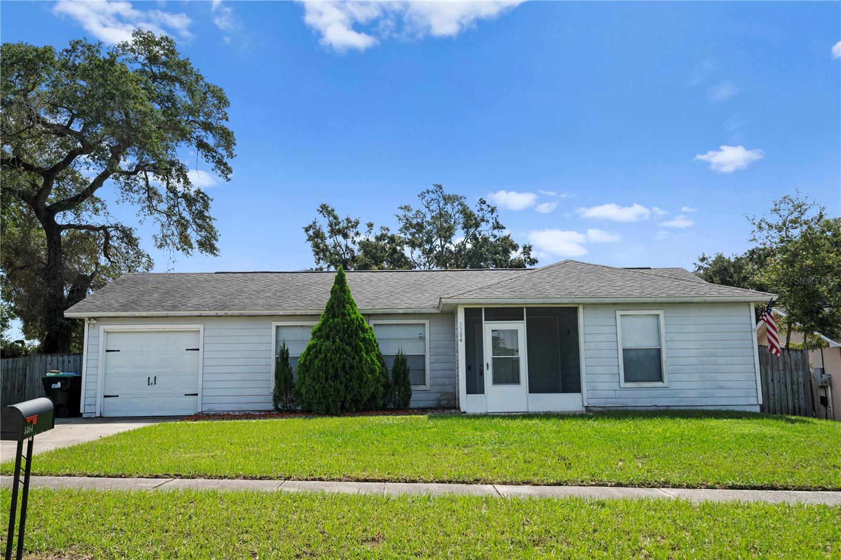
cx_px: 420
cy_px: 280
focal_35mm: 30
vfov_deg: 43.6
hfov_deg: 61.9
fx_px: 701
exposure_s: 1/250
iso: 200
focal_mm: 30
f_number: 10
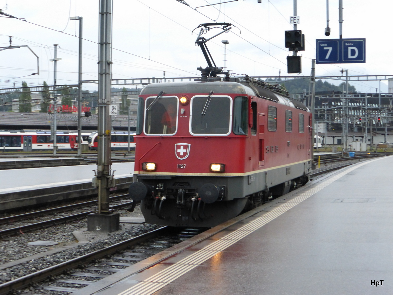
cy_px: 148
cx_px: 196
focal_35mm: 62
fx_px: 704
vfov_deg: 23.7
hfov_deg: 31.2
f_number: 4.8
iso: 400
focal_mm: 11
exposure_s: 1/40
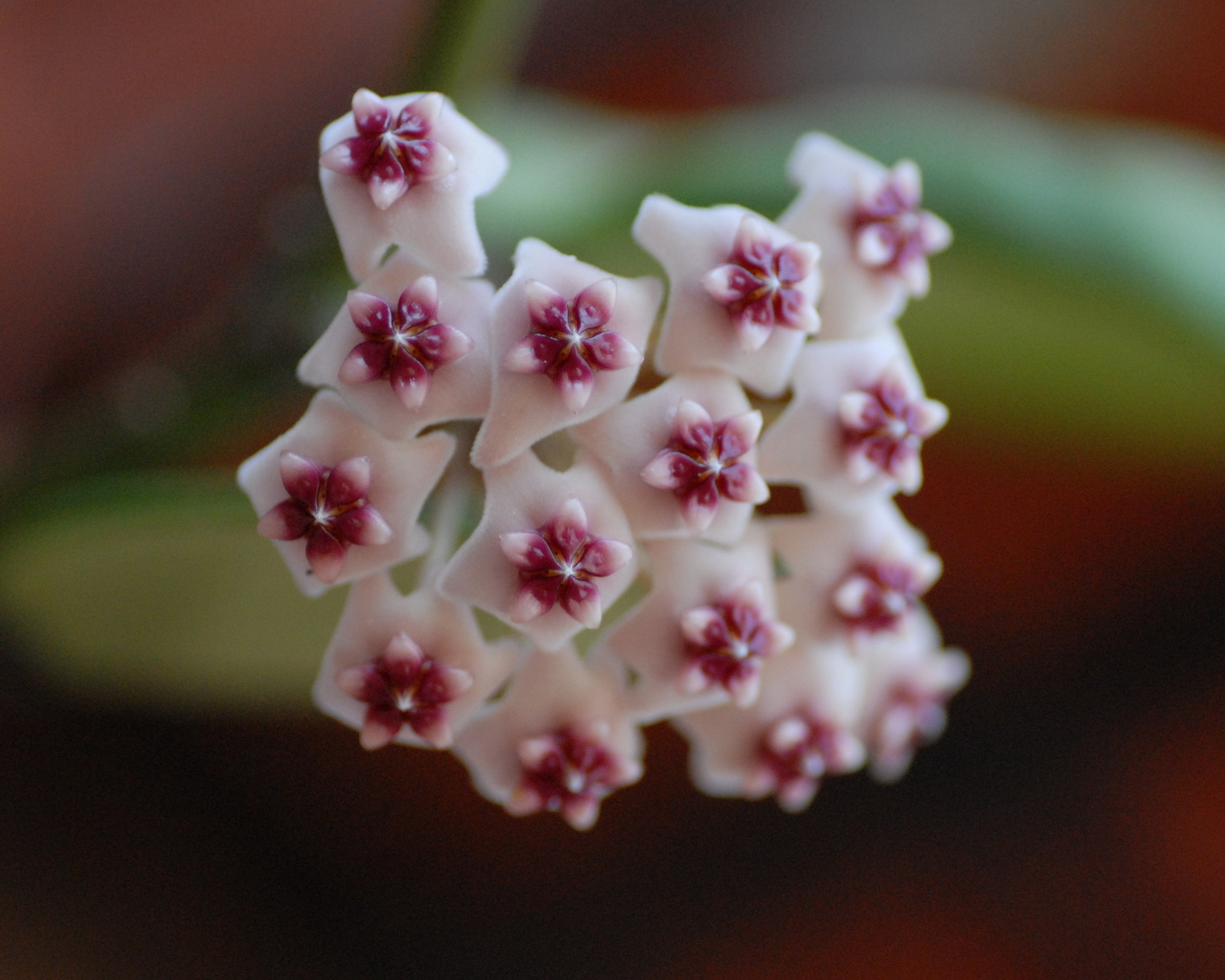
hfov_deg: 12.7
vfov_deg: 10.2
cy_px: 489
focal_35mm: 152
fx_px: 5510
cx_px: 671
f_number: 4
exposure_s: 1/640
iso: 800
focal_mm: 90
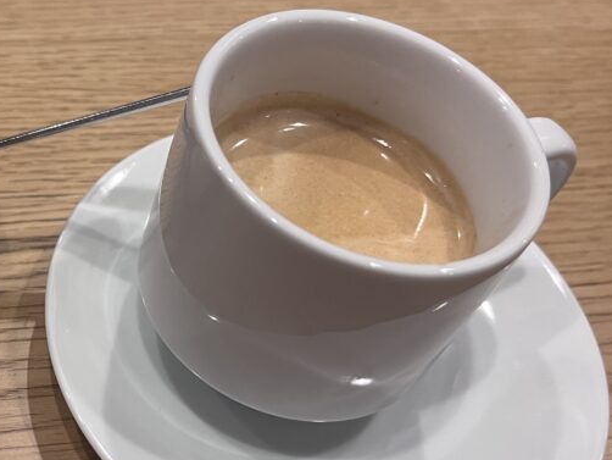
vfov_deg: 27.4
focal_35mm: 53
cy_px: 295
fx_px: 937
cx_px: 102
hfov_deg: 34.8
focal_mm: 5.1
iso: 125
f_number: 1.6
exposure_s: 1/60
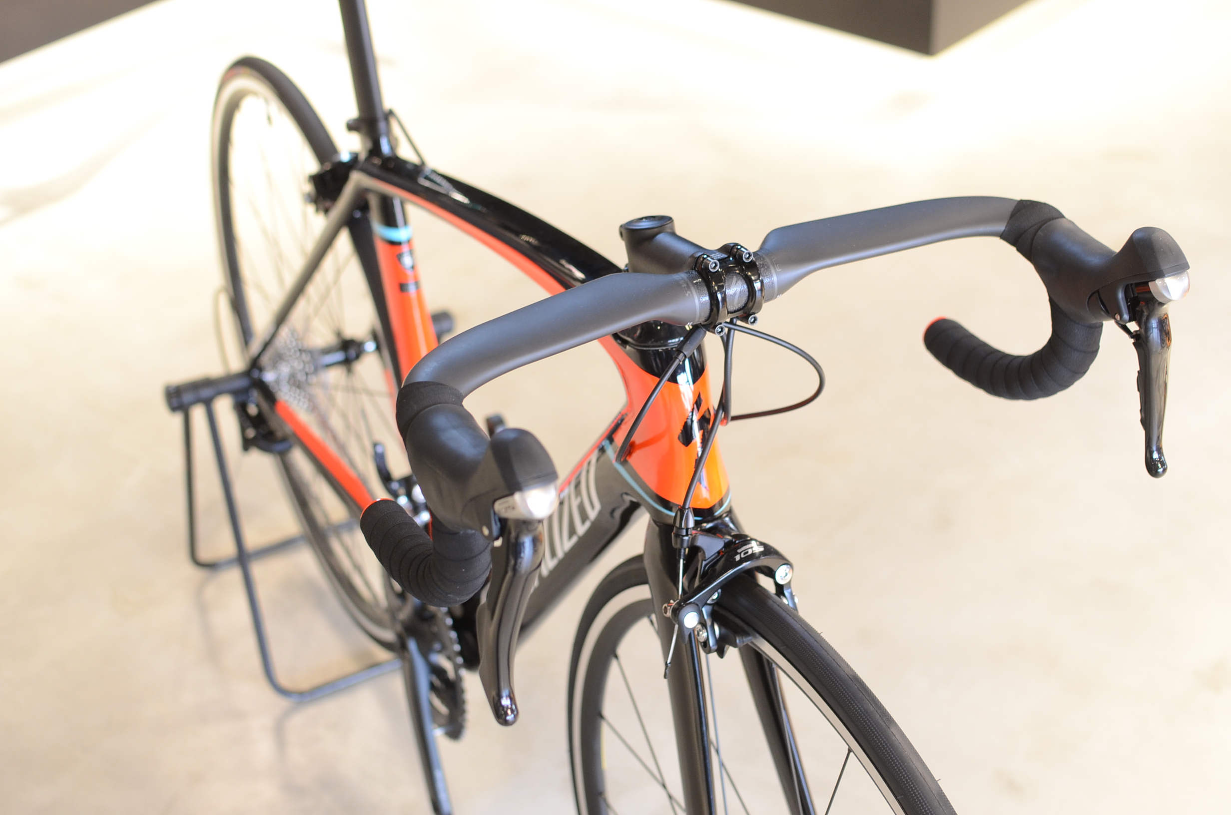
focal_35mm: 52
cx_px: 616
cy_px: 408
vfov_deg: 25.6
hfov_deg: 37.9
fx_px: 1791
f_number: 3.5
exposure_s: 1/50
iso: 640
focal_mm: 35
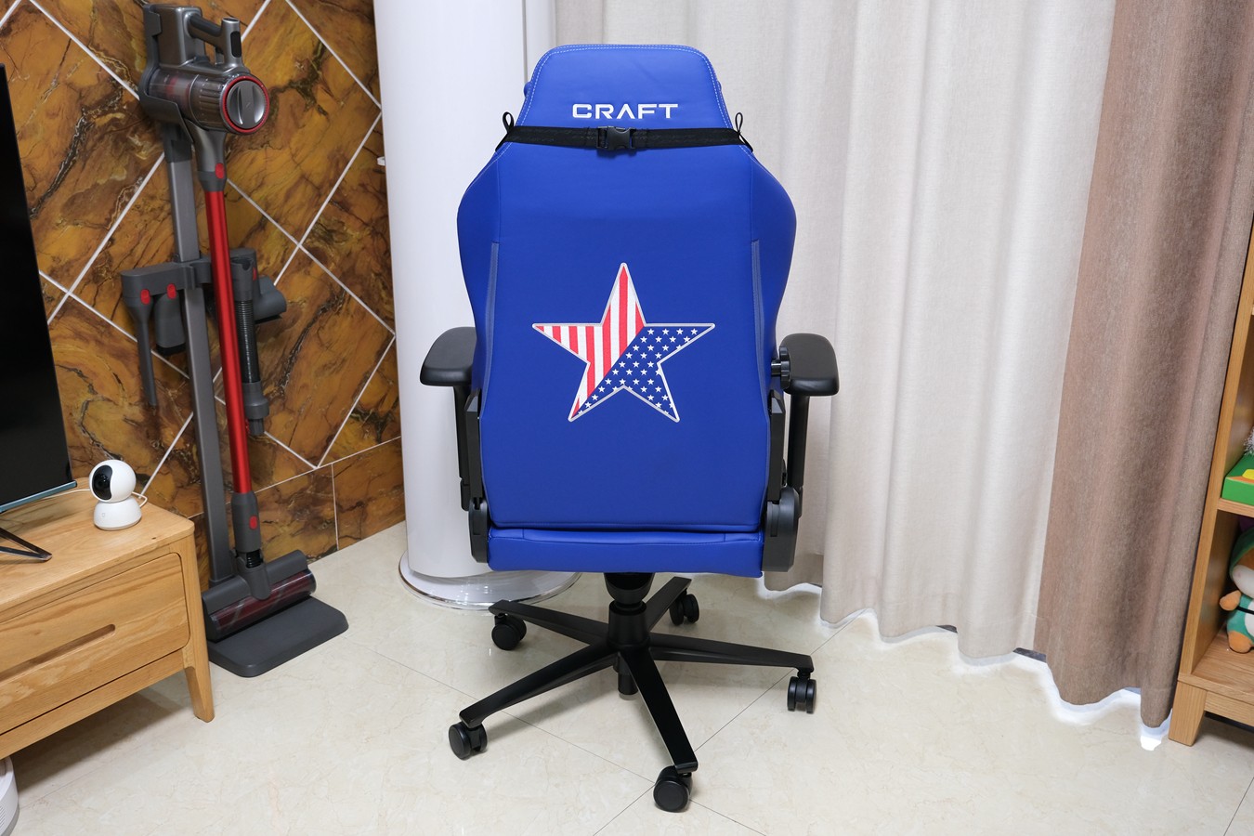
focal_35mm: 33
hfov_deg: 57.2
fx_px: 1149
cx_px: 627
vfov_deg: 40.0
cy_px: 418
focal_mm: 22.3
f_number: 4
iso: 1250
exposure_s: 1/30
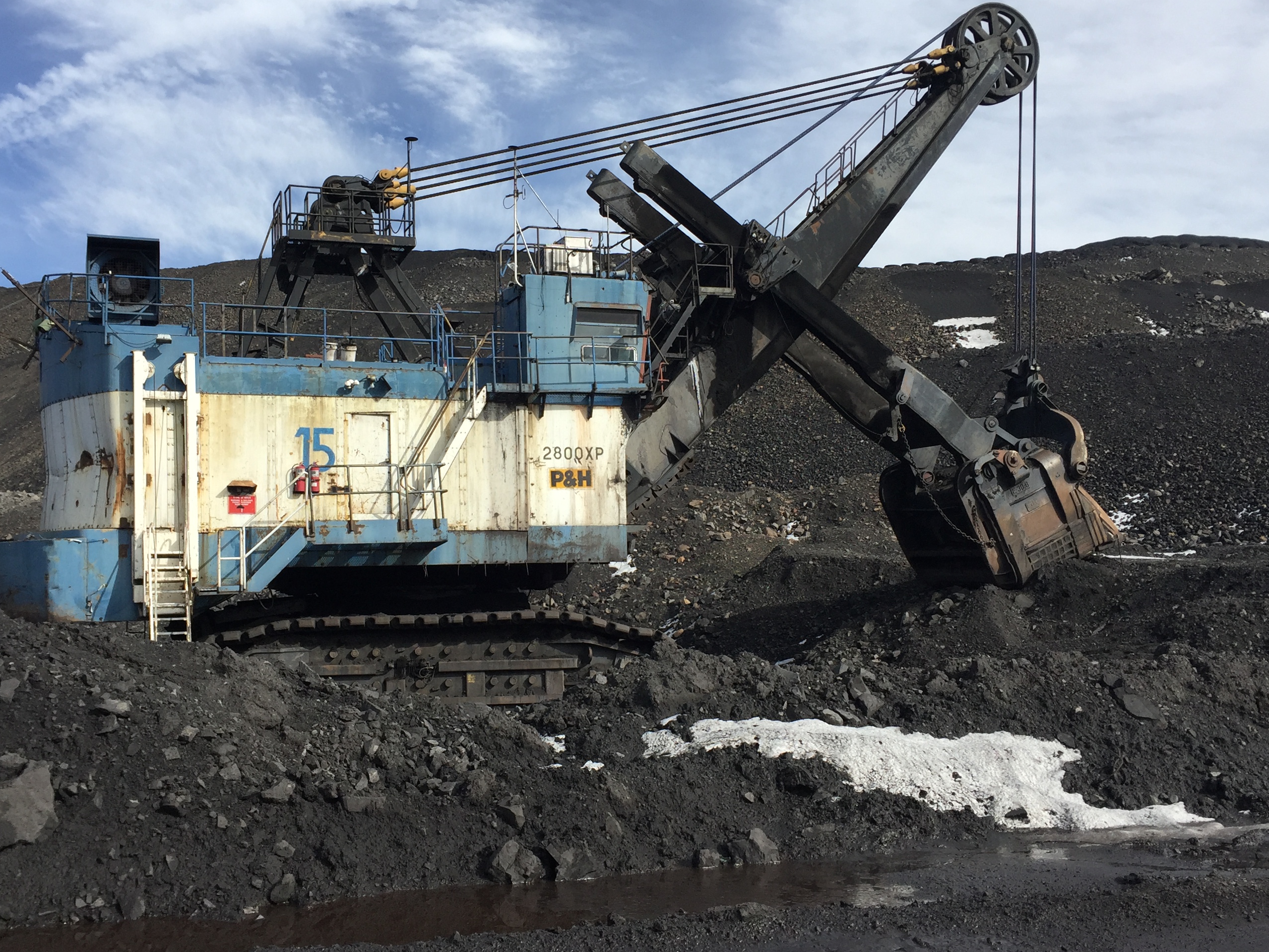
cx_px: 580
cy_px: 465
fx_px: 1357
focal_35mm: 37
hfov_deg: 50.1
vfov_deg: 38.7
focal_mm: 4.15
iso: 32
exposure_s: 1/1582
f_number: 2.2
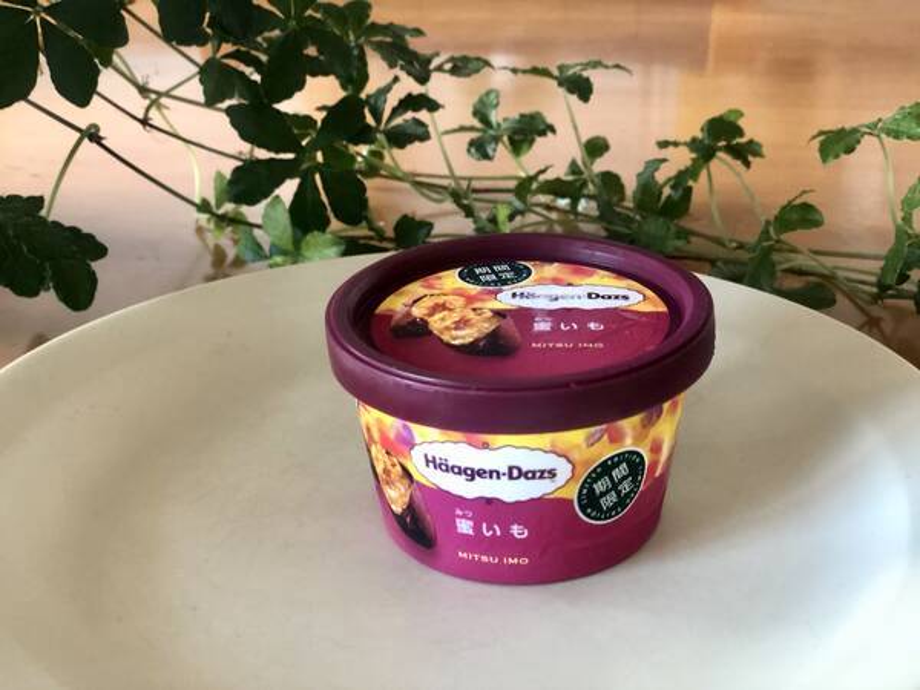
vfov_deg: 28.0
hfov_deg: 36.8
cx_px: 460
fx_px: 1382
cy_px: 345
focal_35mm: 52
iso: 125
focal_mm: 6
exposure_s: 1/24
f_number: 2.4
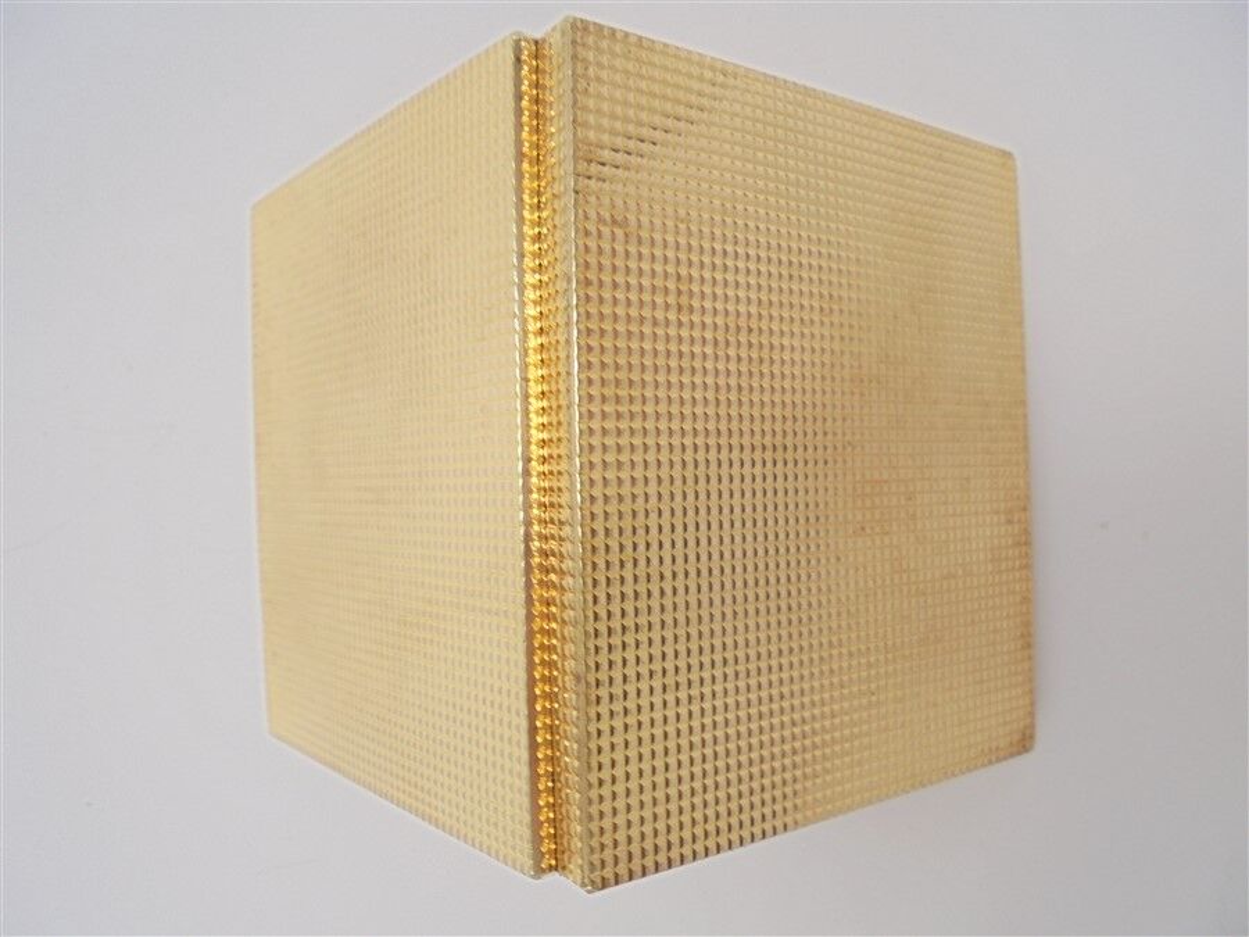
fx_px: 938
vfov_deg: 53.1
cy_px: 468
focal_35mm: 26
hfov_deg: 67.3
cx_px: 624
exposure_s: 1/50
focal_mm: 4.6
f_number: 3.5
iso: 100
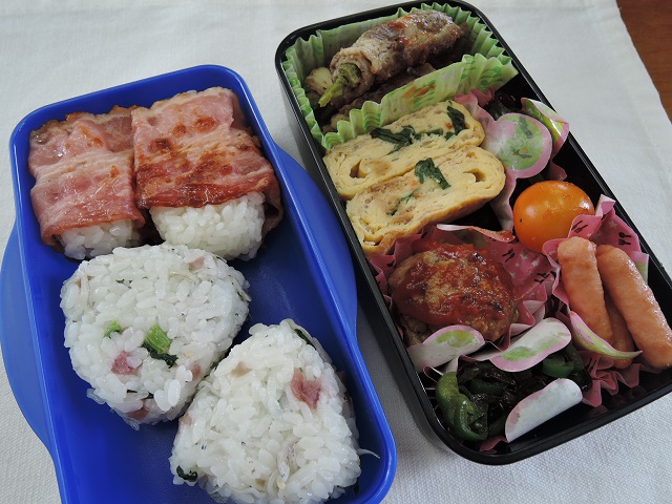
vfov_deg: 56.8
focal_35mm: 24
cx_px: 336
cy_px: 252
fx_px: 466
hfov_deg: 71.6
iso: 80
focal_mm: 5.1
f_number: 2.8
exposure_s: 1/40
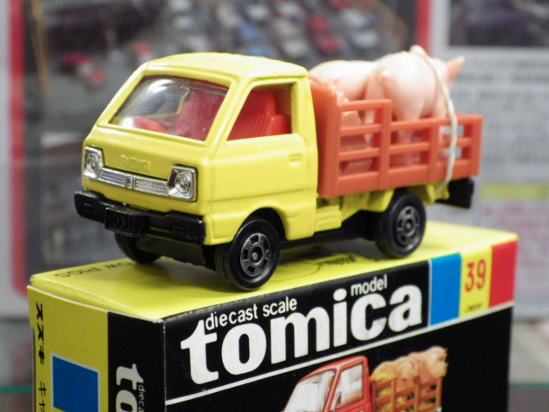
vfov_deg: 16.8
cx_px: 275
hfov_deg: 22.2
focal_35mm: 88
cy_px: 206
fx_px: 1396
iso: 800
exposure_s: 1/30
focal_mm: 15.6
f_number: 4.4
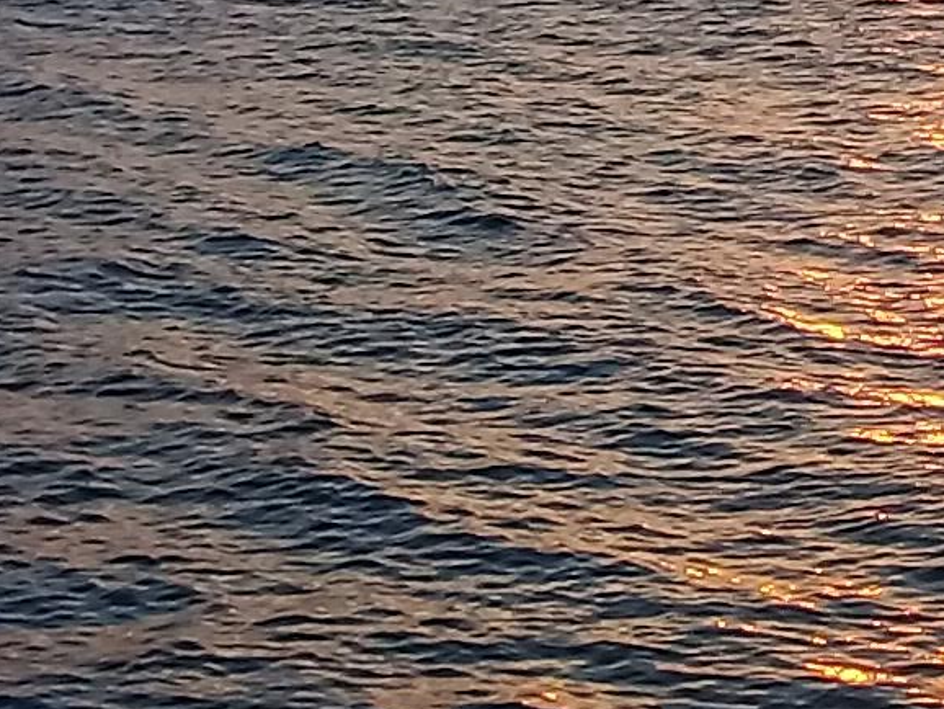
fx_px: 4774
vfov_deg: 8.3
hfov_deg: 11.1
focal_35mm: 175
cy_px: -289
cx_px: 1037
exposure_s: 1/370
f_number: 2.2
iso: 50
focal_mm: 3.3
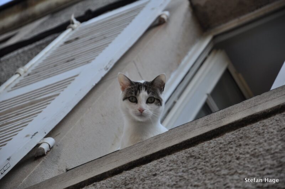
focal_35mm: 158
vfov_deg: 8.7
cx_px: 142
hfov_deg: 13.1
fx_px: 1246
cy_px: 94
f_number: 5.6
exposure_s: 1/125
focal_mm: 105
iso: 280
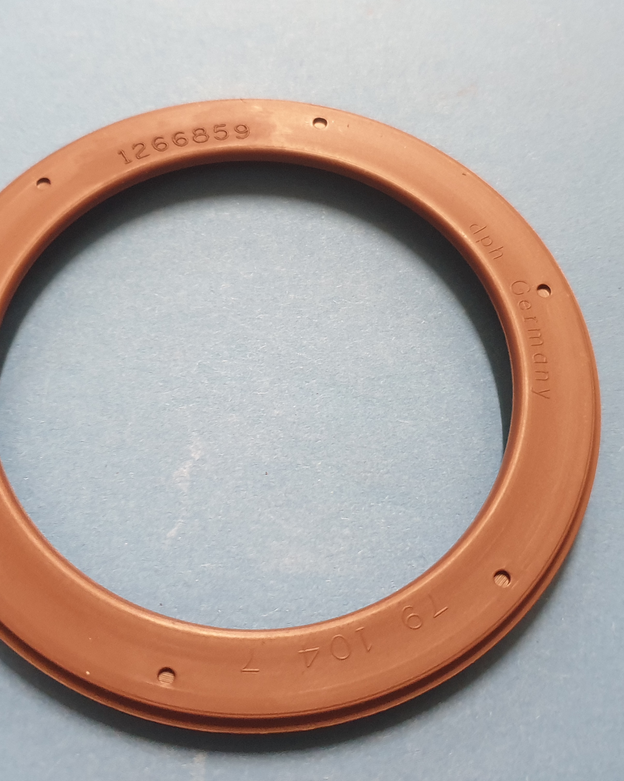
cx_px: 244
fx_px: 785
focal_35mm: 34
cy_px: 390
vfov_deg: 52.8
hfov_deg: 43.1
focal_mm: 4.3
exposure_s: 1/20
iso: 320
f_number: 1.5
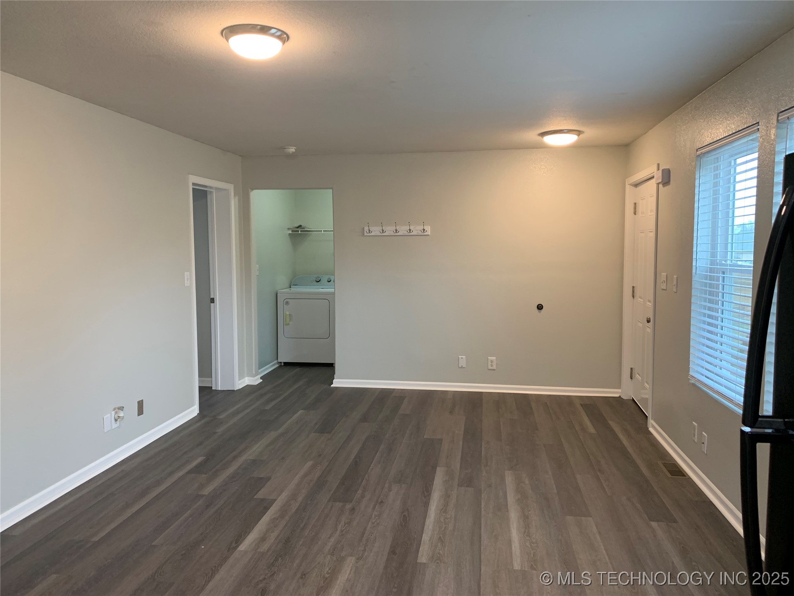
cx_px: 397
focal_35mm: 26
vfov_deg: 53.1
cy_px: 298
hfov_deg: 67.3
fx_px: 596
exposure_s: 1/60
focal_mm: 4.25
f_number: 1.8
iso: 160
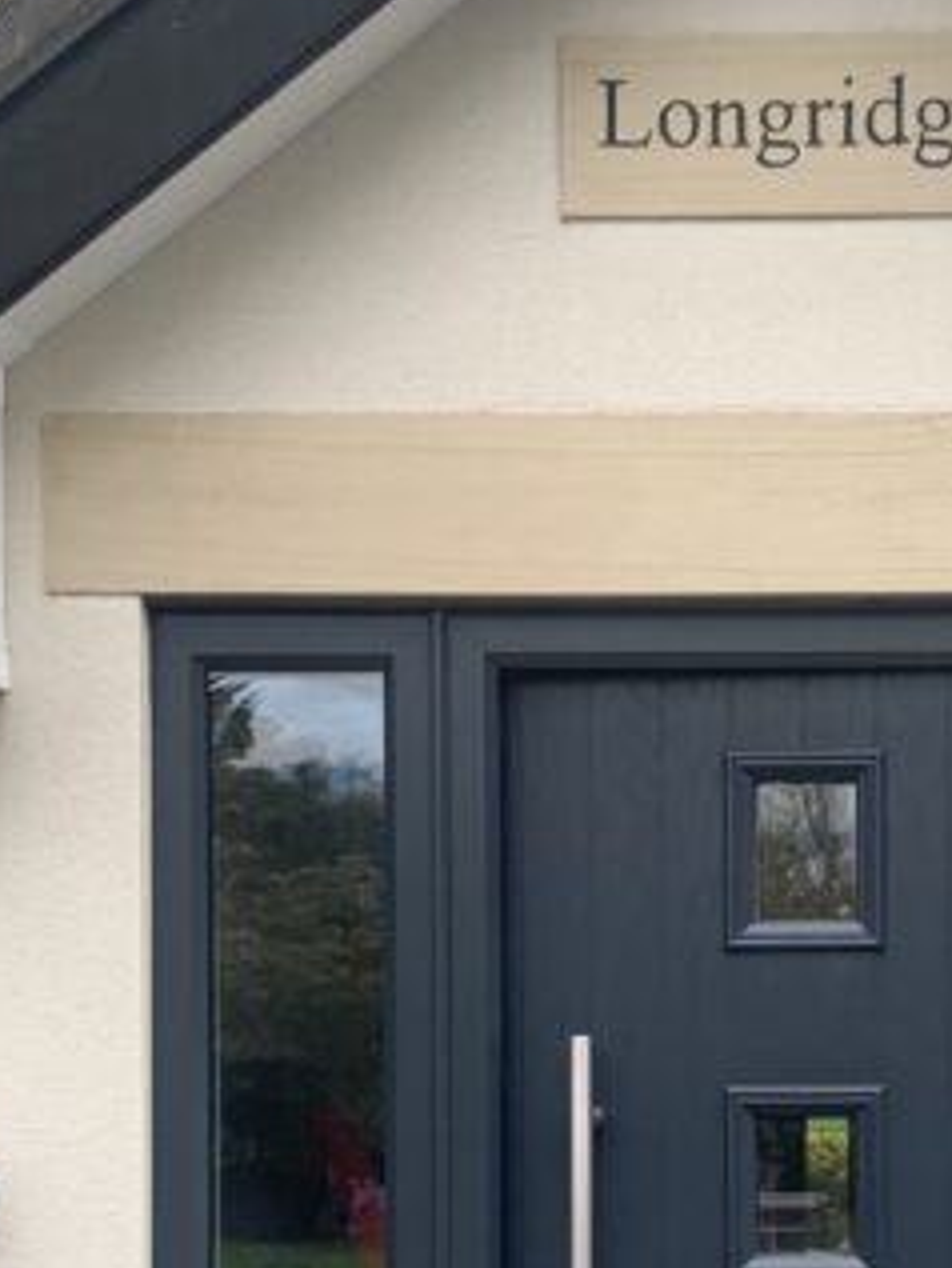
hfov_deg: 17.3
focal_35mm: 84
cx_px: 844
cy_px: 1216
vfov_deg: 22.5
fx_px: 3078
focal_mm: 4.25
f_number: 1.8
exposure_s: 1/419
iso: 25
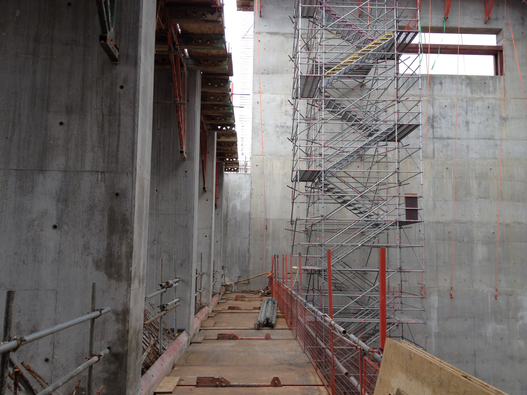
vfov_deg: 40.7
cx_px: 264
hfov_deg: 52.6
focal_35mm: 35
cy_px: 198
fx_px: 533
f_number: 2.4
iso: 50
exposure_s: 1/171
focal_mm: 4.28
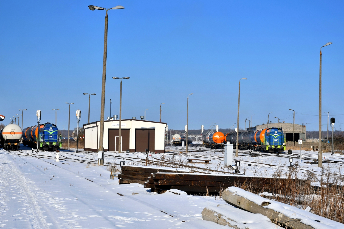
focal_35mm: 84
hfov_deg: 24.2
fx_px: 803
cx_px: 172
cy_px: 114
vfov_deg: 16.3
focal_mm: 56
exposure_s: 1/1250
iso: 100
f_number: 7.1
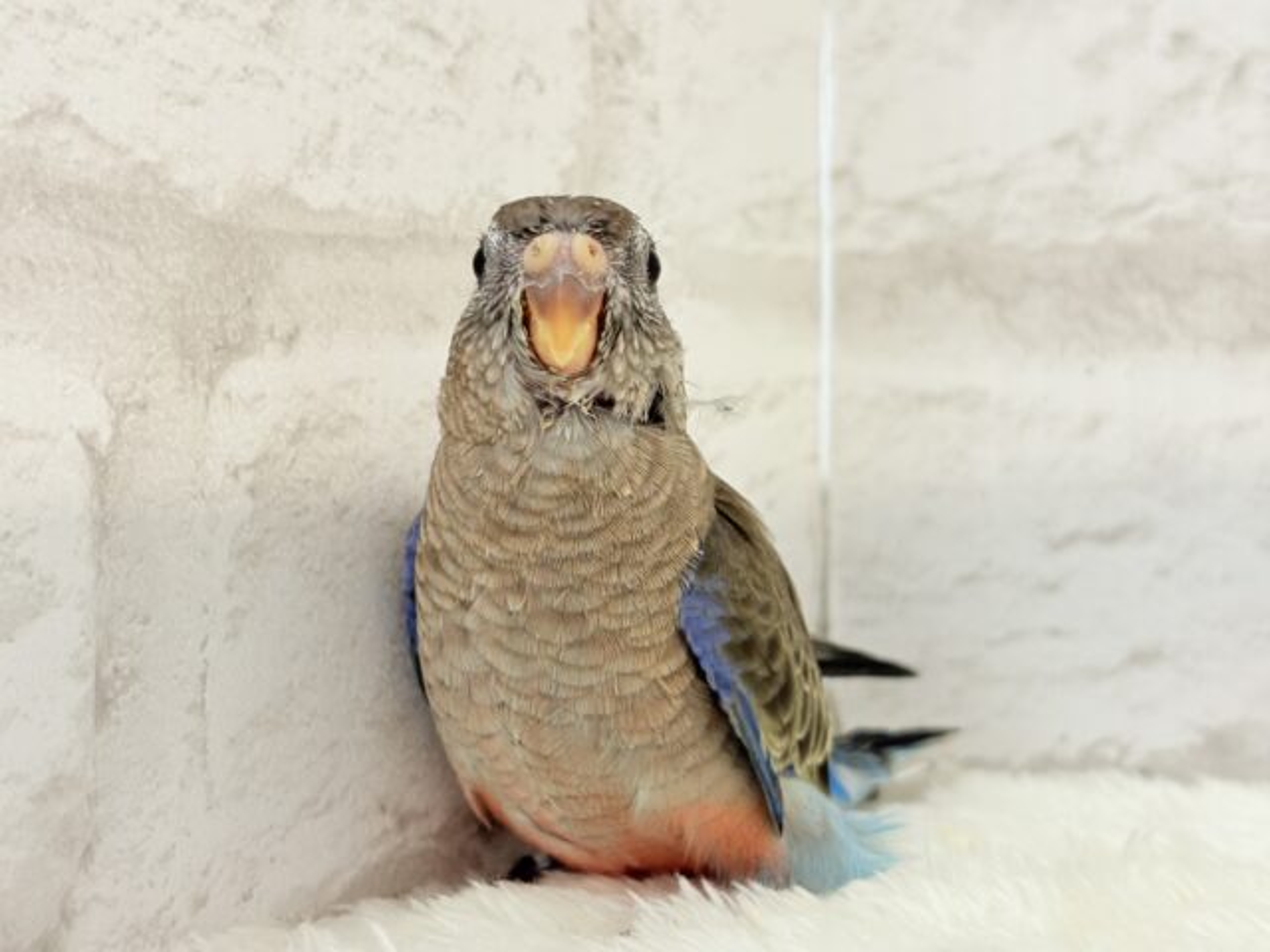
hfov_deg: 36.8
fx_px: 1908
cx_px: 635
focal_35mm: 52
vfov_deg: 28.0
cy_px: 476
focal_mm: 5.96
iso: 100
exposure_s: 1/100
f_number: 1.6
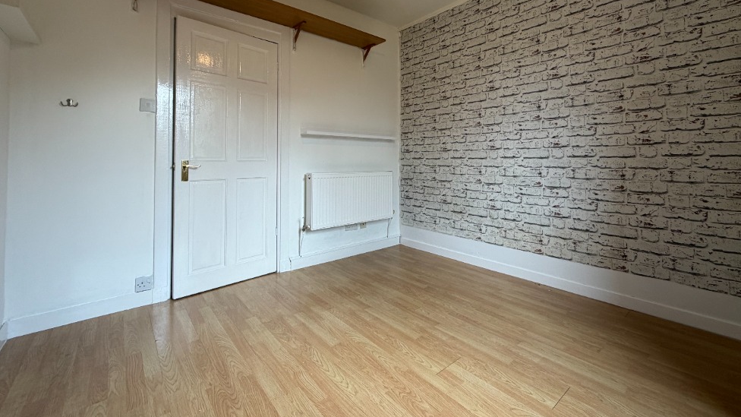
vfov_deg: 66.0
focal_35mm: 16
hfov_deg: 99.4
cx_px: 377
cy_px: 153
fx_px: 314
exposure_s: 1/121
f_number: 2.2
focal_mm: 2.22
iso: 100
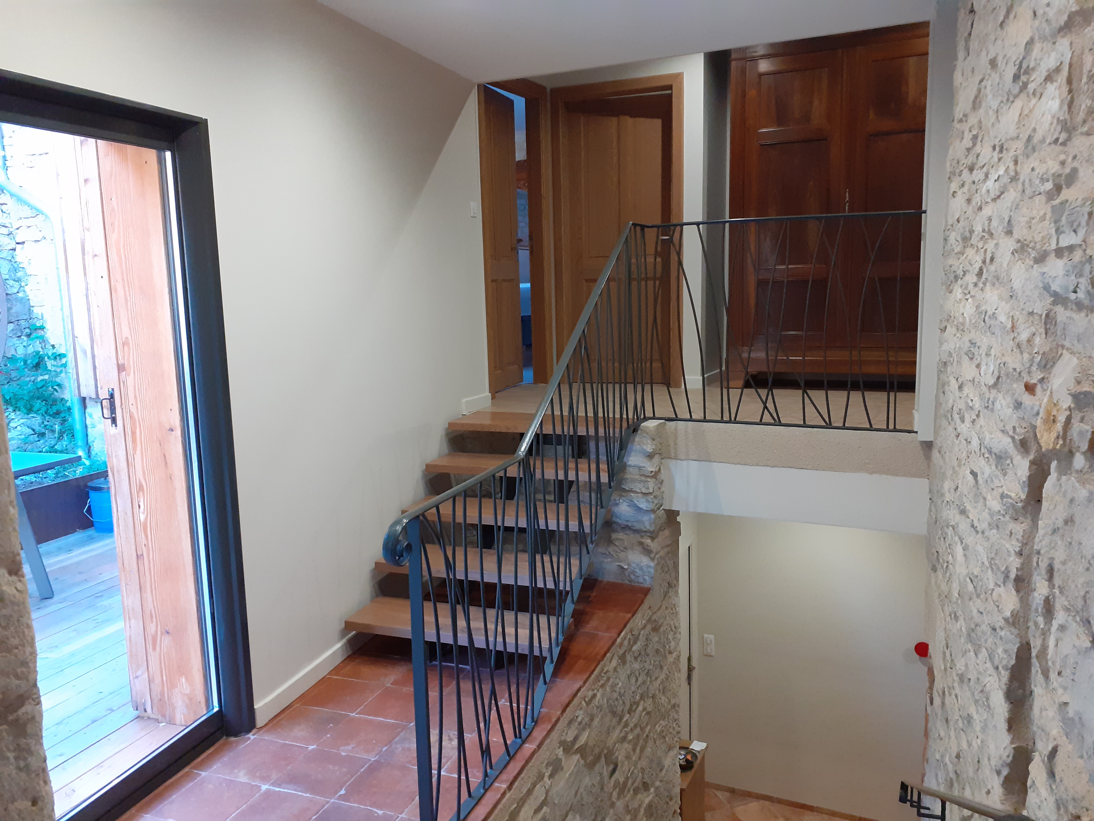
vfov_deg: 51.4
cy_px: 410
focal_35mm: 27
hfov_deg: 65.3
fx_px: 853
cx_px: 547
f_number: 1.9
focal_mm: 3.6
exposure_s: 1/50
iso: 200
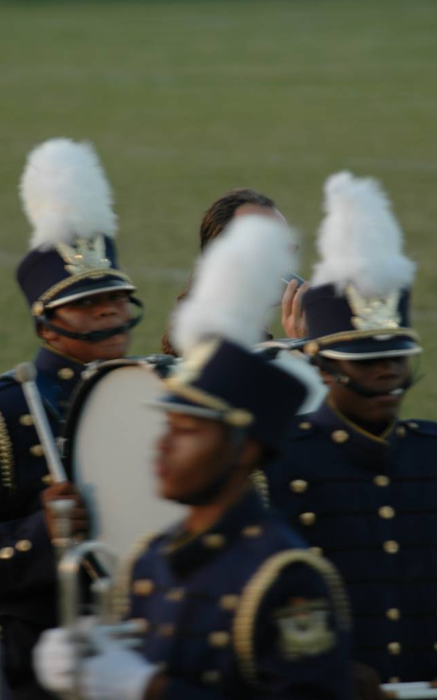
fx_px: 11659
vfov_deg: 3.4
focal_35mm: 612
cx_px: 209
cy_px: 350
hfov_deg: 2.1
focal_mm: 400
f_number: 5.6
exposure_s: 1/60
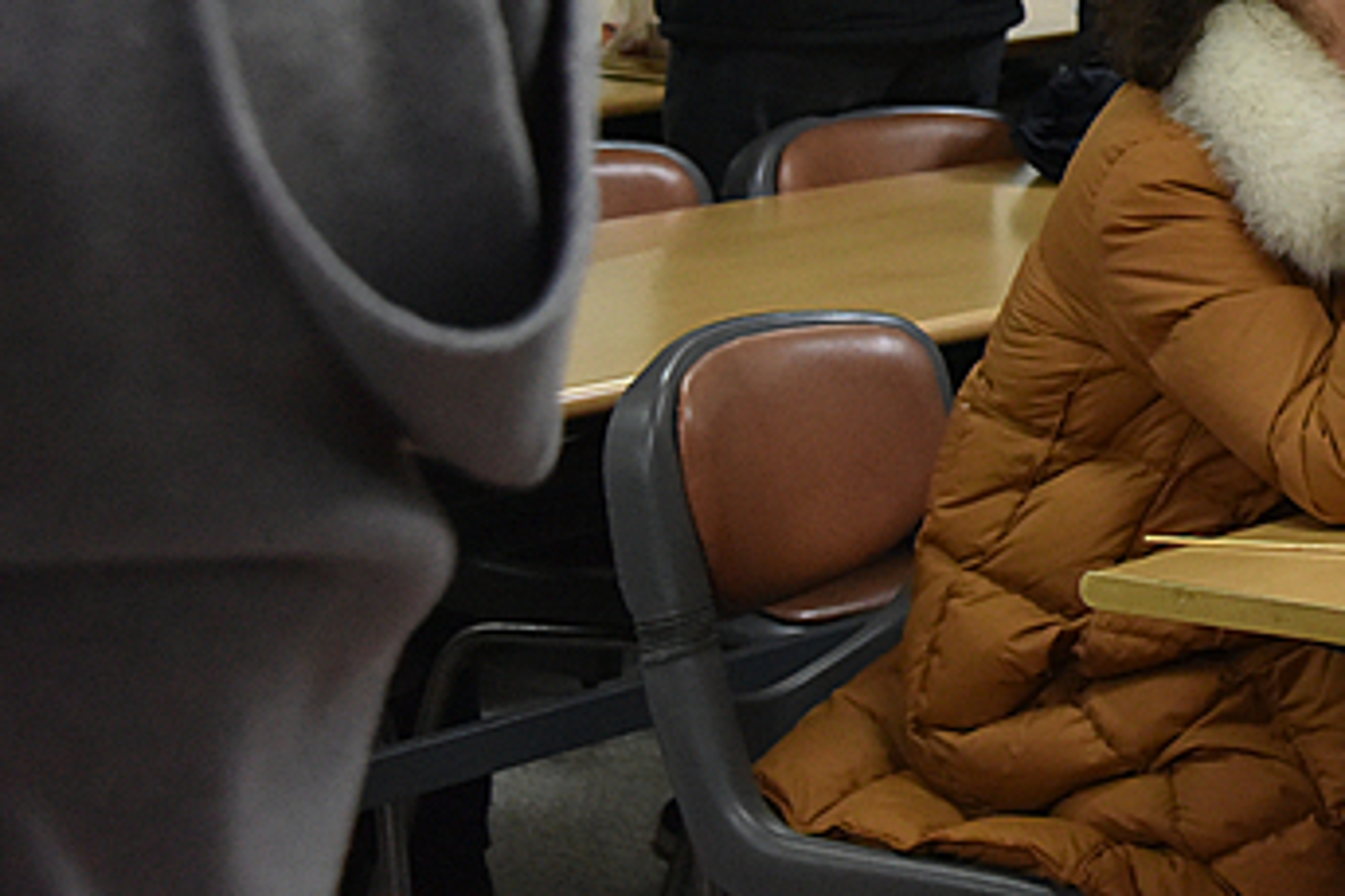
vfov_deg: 9.5
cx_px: 1732
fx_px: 5377
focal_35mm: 144
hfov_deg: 13.7
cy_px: -8
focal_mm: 55
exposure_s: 1/125
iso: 3200
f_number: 5
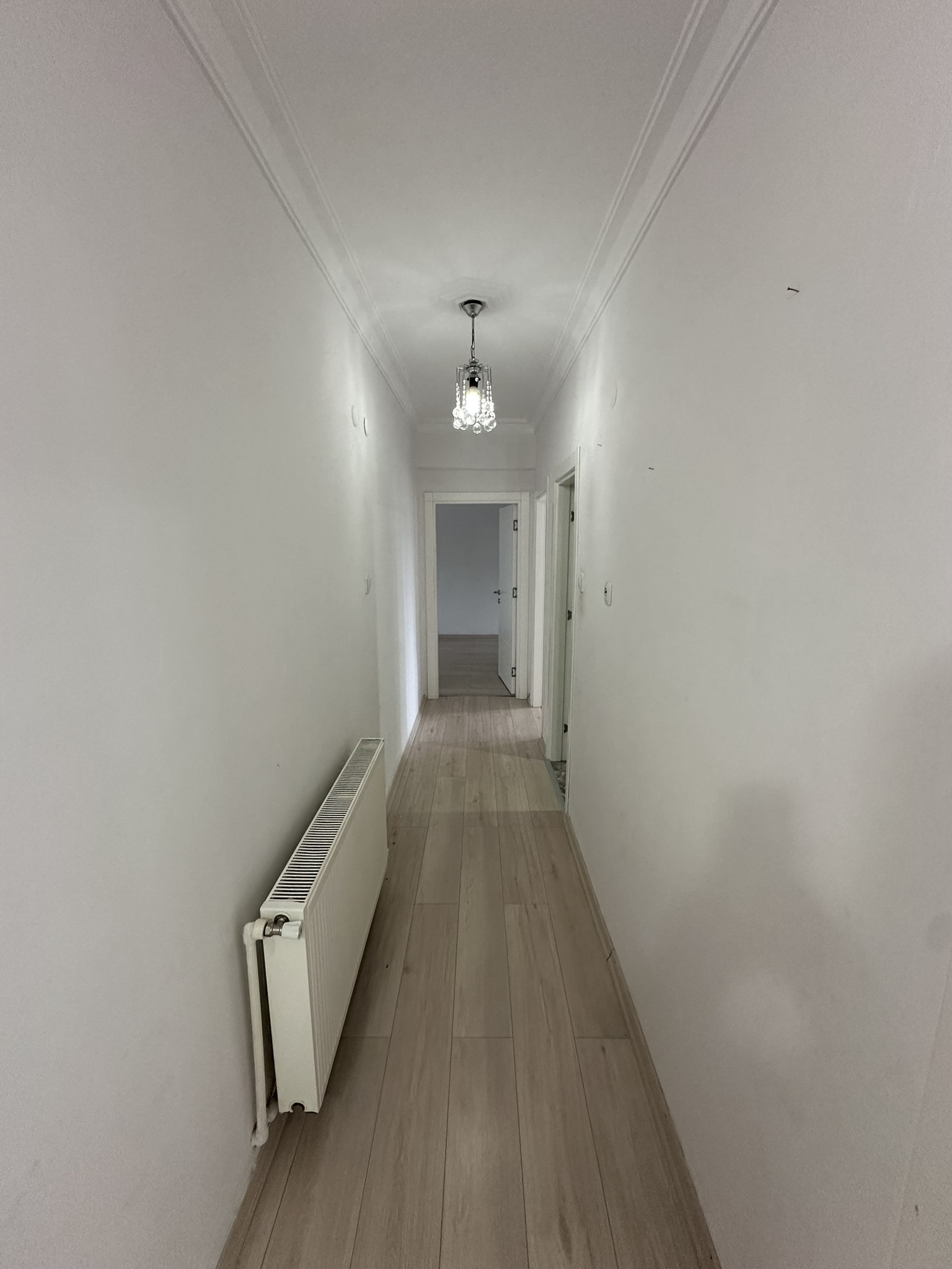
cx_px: 476
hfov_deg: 85.7
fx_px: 513
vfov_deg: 102.1
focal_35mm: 14
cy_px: 634
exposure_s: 1/50
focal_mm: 2.22
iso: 250
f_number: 2.2
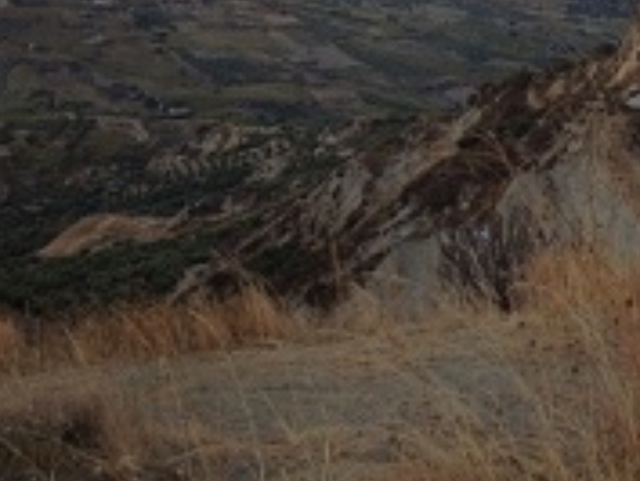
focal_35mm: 99
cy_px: -125
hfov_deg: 19.6
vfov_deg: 14.4
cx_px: 528
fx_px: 1832
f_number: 2.4
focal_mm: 4.28
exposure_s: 1/120
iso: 80
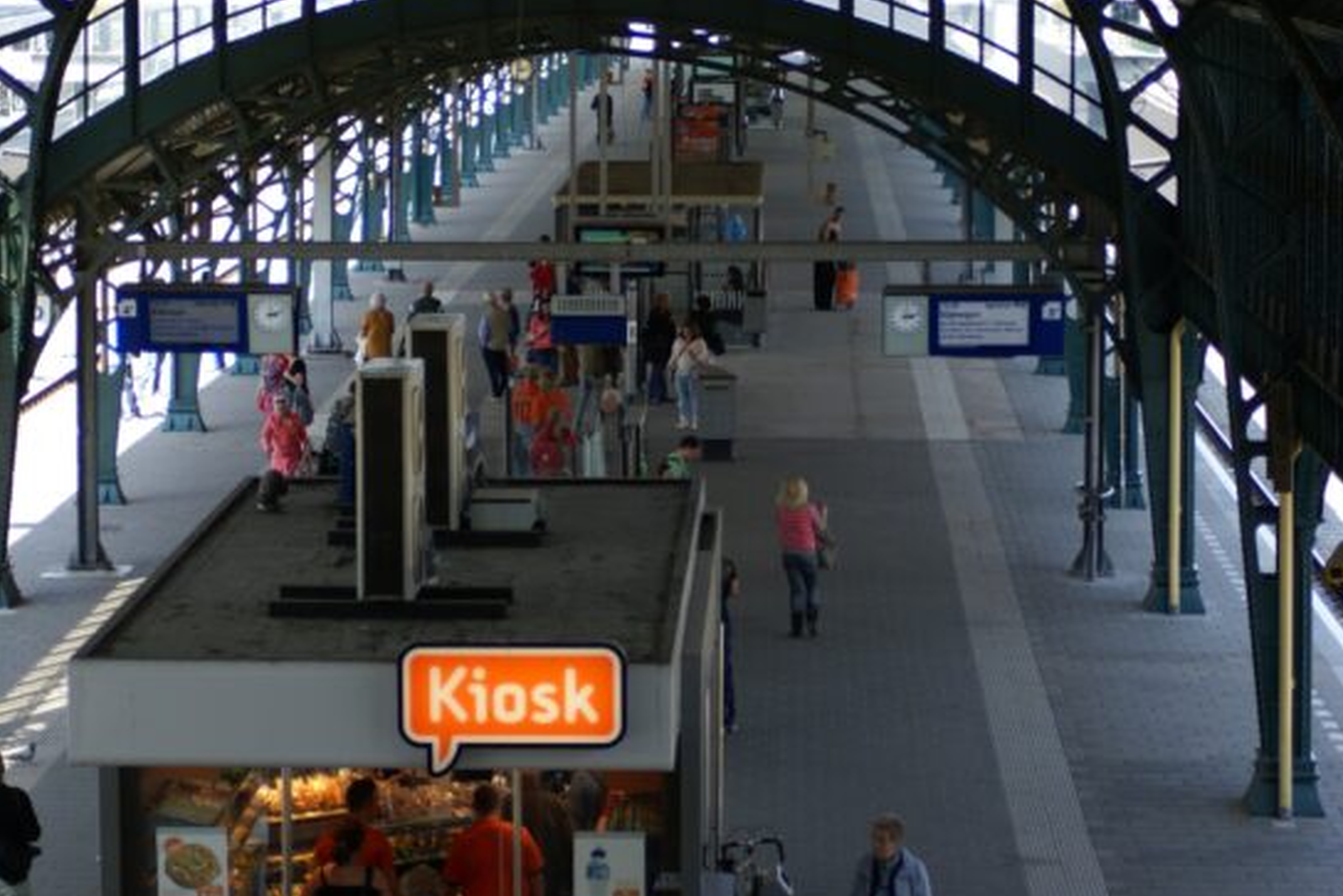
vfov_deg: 11.8
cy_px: 474
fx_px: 4328
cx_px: 620
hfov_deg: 17.6
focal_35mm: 116
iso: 100
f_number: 4
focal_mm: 70
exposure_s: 1/125
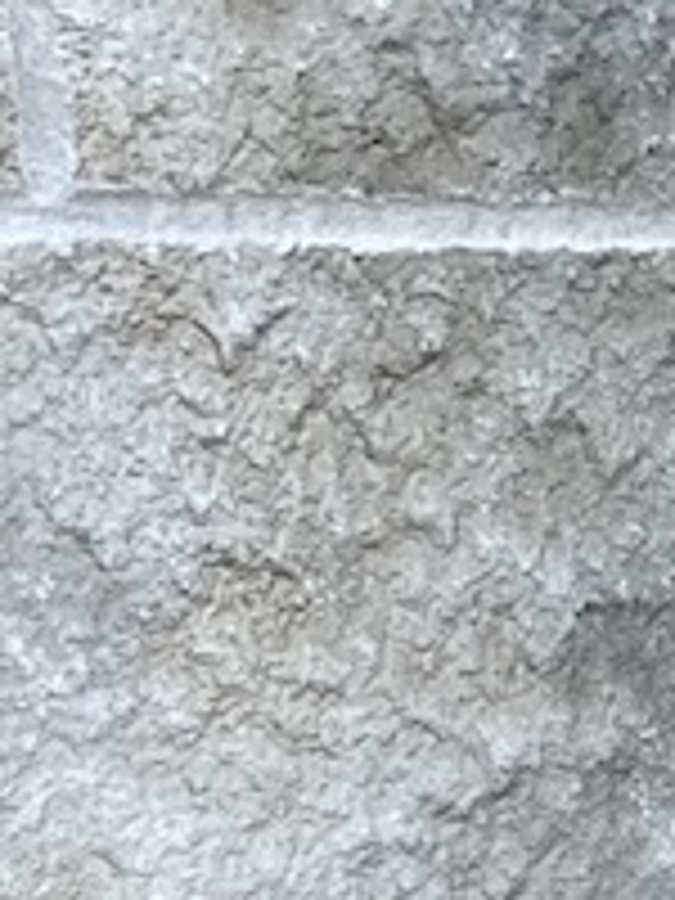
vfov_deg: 9.4
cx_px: 2511
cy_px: 1120
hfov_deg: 6.2
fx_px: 5408
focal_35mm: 208
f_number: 1.6
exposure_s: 1/255
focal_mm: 4.2
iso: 32
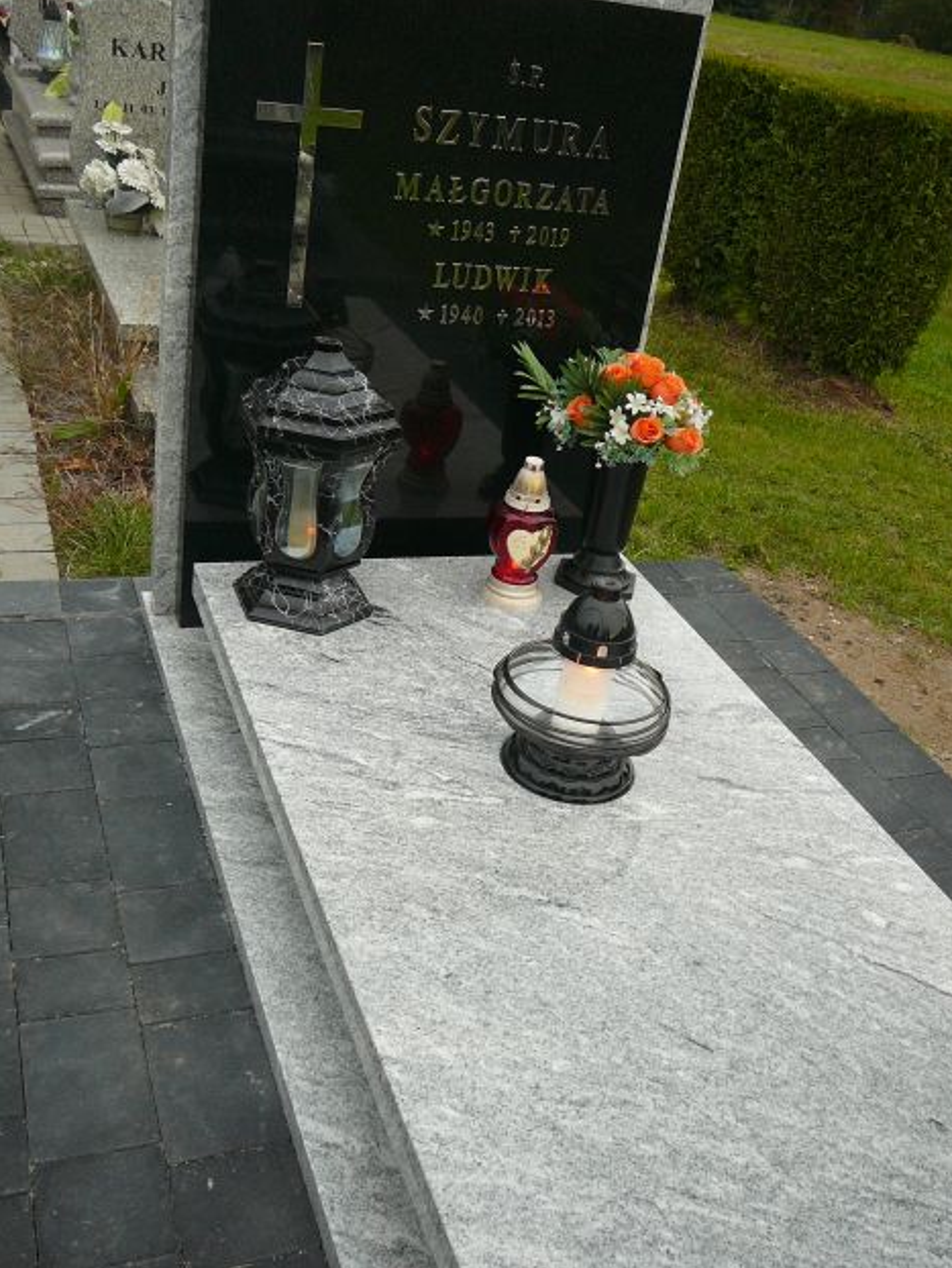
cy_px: 634
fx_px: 1319
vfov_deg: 51.3
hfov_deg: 39.7
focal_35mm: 36
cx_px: 485
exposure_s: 1/60
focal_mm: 5.2
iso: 80
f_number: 2.8
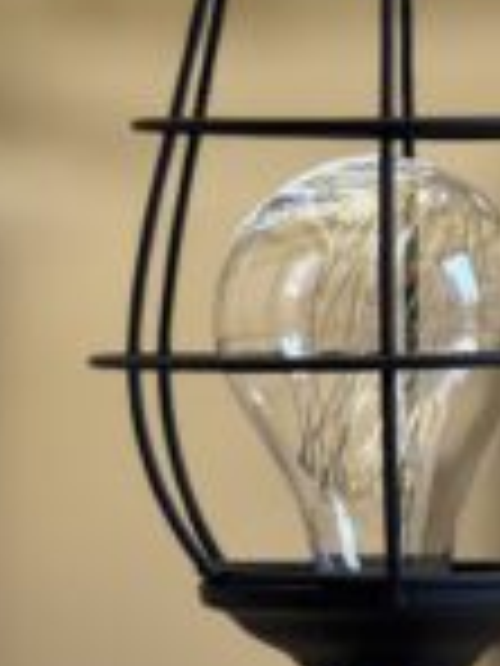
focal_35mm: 325
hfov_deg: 4.6
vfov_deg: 6.1
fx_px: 6259
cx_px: 356
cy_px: 554
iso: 100
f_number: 2.8
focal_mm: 15.66
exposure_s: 1/100
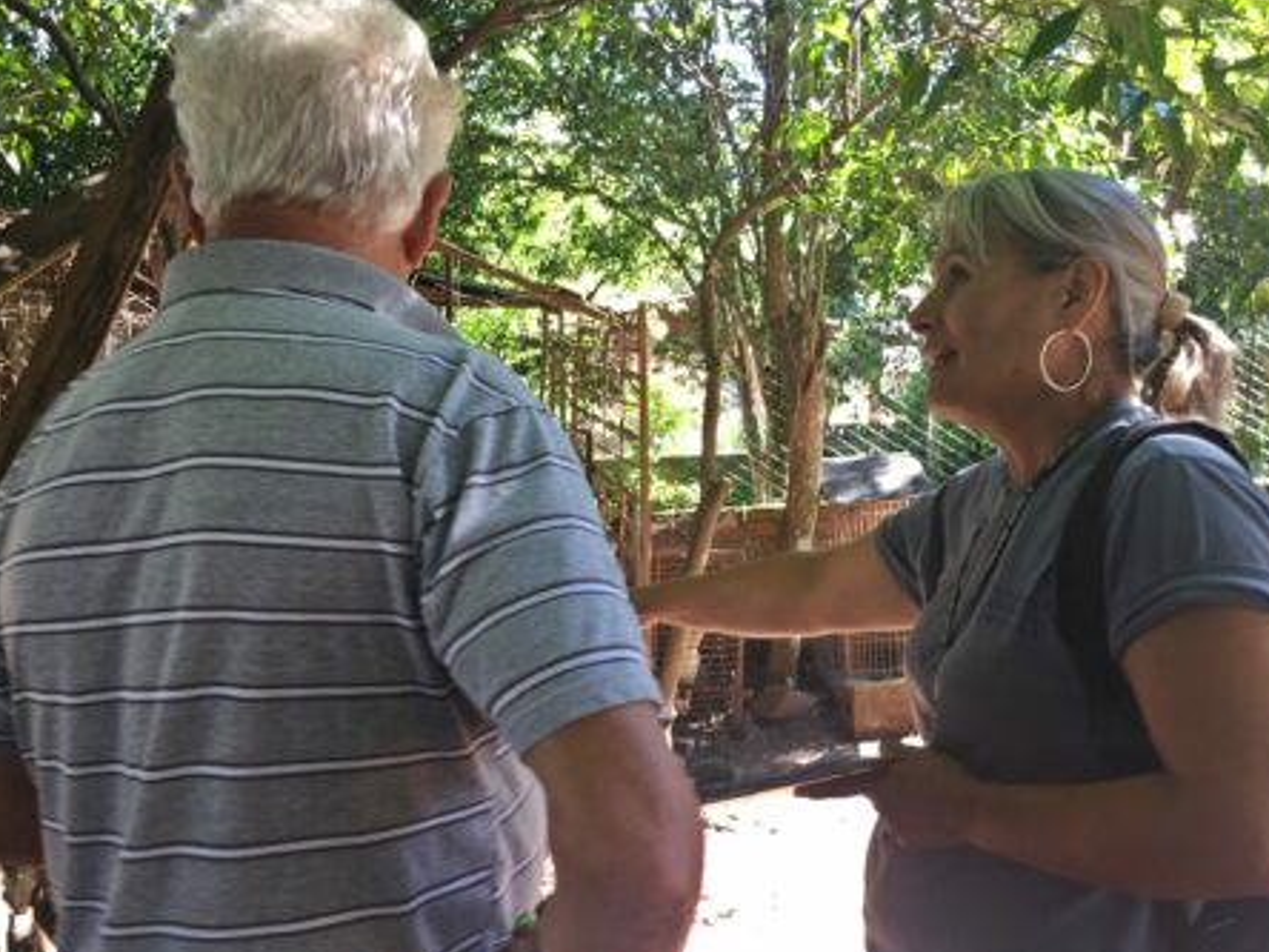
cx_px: 637
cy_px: 455
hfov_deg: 54.0
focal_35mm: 34
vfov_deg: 41.8
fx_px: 1246
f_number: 2.2
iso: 40
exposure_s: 1/40
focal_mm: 4.15
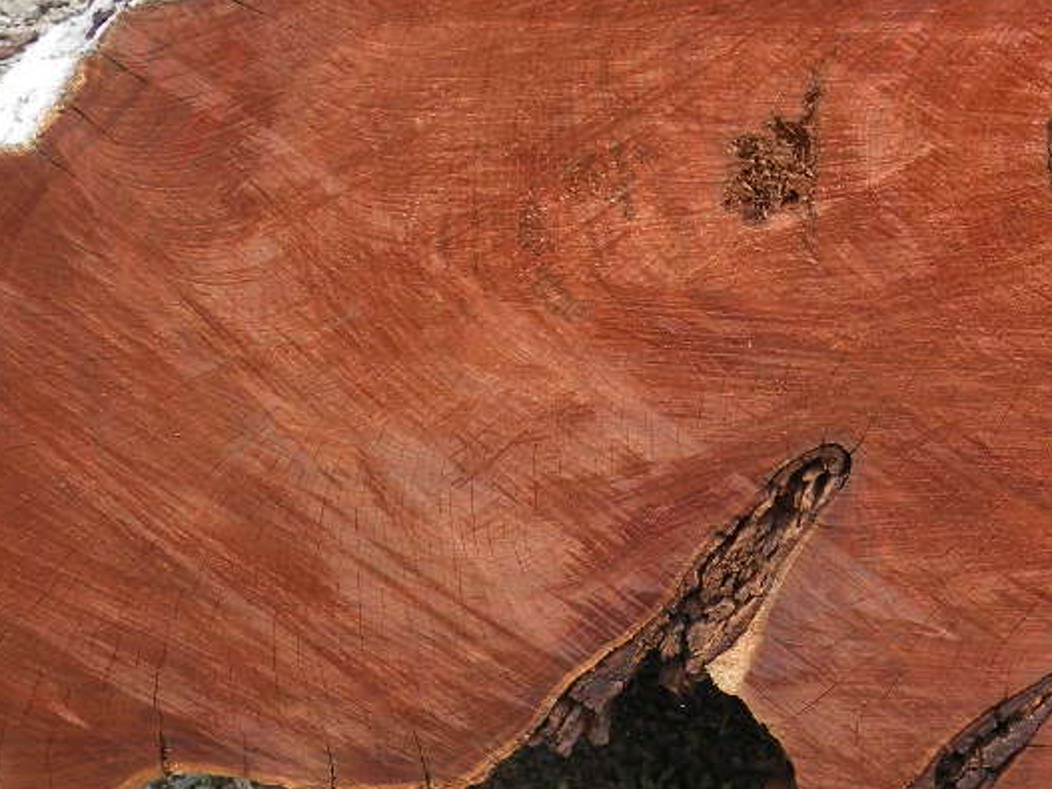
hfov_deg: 14.4
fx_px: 4132
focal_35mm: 136
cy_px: 204
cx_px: 818
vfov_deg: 10.9
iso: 64
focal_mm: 9.8
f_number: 4
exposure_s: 1/120
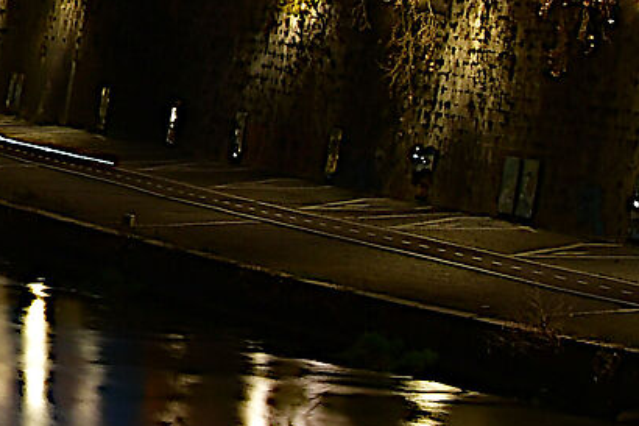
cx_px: -708
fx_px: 4985
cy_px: -165
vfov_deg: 4.9
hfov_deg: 7.0
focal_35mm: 281
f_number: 11
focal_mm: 32
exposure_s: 15
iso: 100
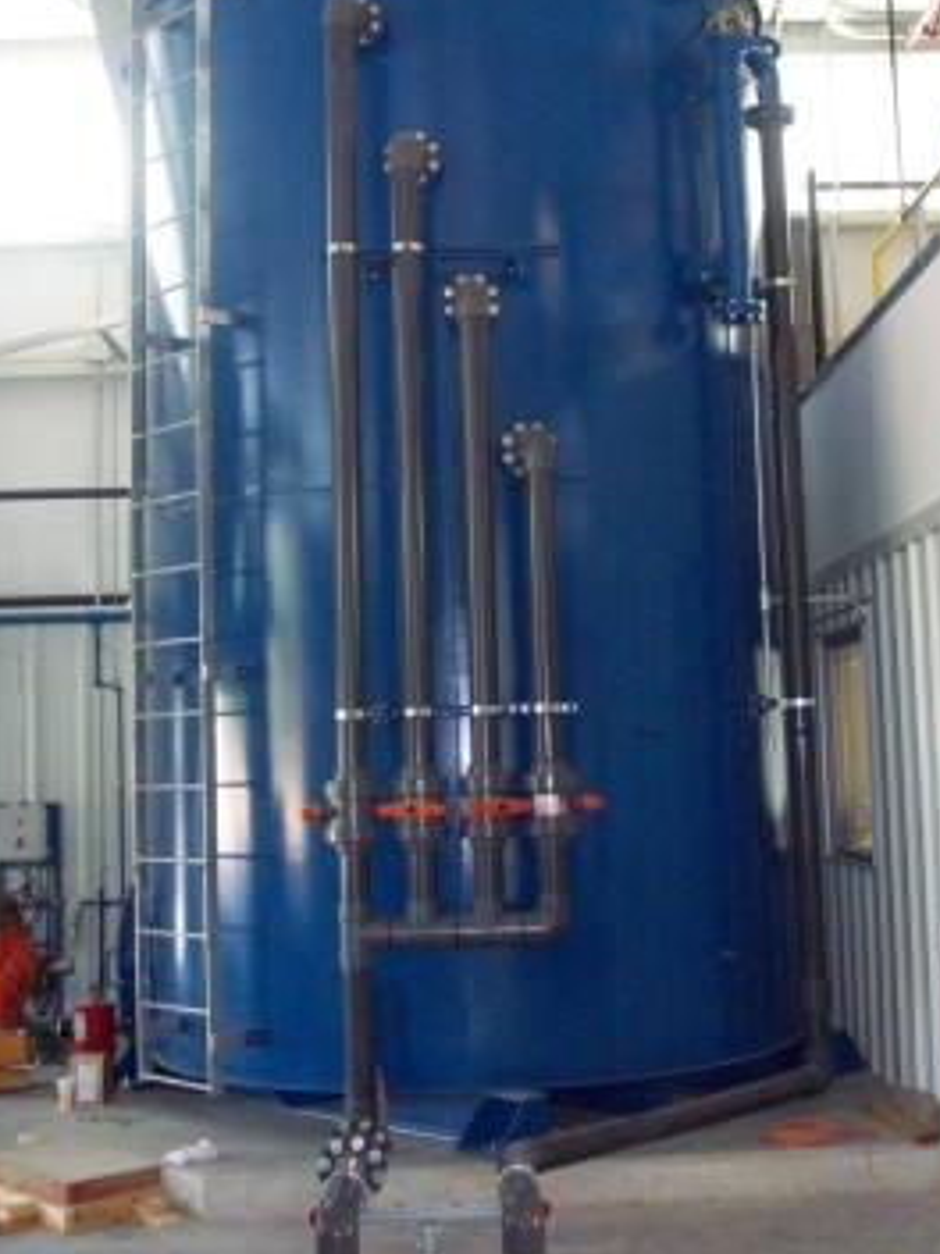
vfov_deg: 37.4
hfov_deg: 28.6
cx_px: 474
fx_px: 1847
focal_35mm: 51
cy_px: 543
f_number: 3.2
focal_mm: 7.1
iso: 320
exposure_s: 1/65.1
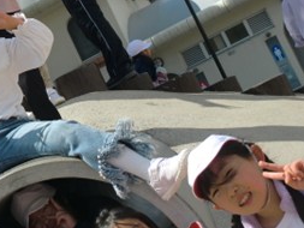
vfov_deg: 17.7
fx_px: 729
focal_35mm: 83
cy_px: 58
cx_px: 18
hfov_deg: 22.8
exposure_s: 1/200
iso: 64
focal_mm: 6.3
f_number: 7.8
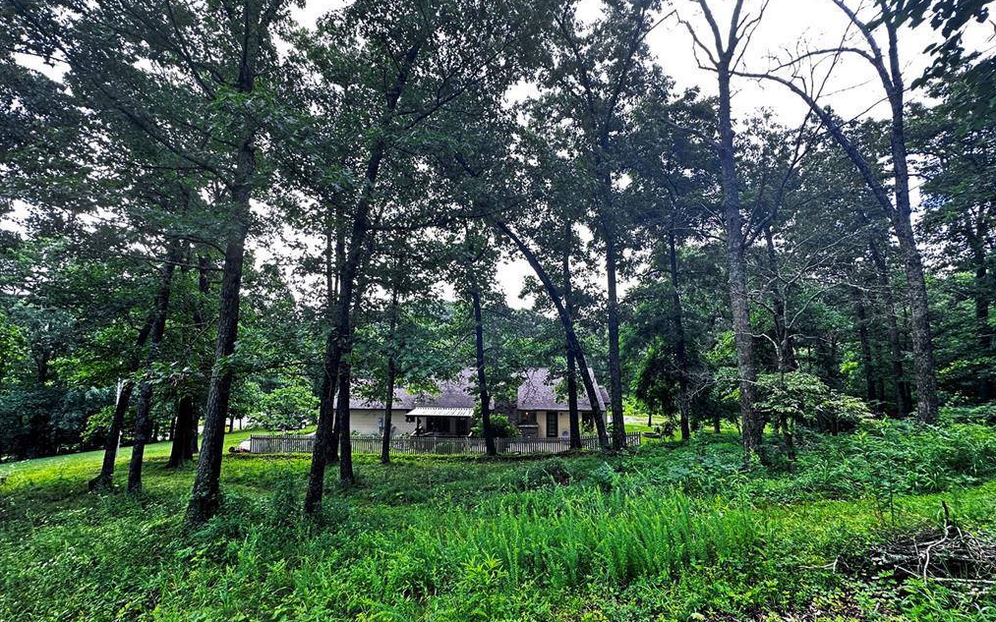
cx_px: 502
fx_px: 407
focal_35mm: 15
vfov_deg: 74.8
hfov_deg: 101.5
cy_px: 318
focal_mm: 2.22
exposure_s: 1/99
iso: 125
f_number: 2.2
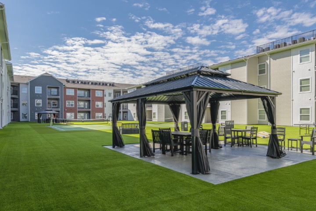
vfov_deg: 73.7
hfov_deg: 96.7
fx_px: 140
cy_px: 106
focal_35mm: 16
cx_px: 158
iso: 100
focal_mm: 16
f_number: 7.1
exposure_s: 1/125
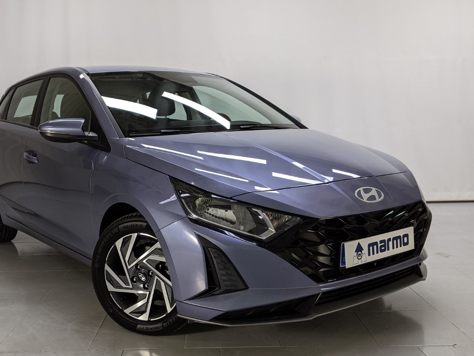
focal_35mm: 38
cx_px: 202
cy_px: 208
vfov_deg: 37.6
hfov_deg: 48.8
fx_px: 520
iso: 63
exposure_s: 1/100
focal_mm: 4.44
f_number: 1.8
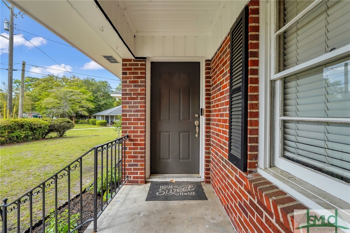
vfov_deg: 73.7
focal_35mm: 16
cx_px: 175
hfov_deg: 96.8
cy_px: 116
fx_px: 155
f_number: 9
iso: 320
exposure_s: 1/160
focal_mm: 16
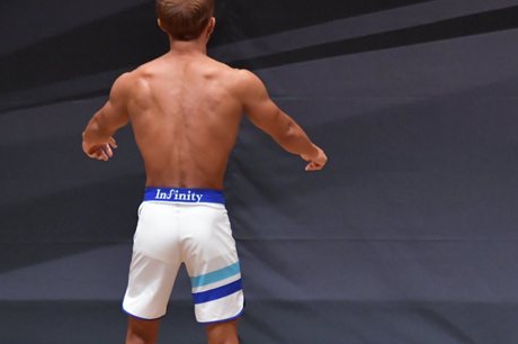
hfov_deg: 4.3
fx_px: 6902
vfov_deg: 2.9
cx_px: 194
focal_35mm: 480
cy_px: 217
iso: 6400
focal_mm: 190
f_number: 5.6
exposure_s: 1/400
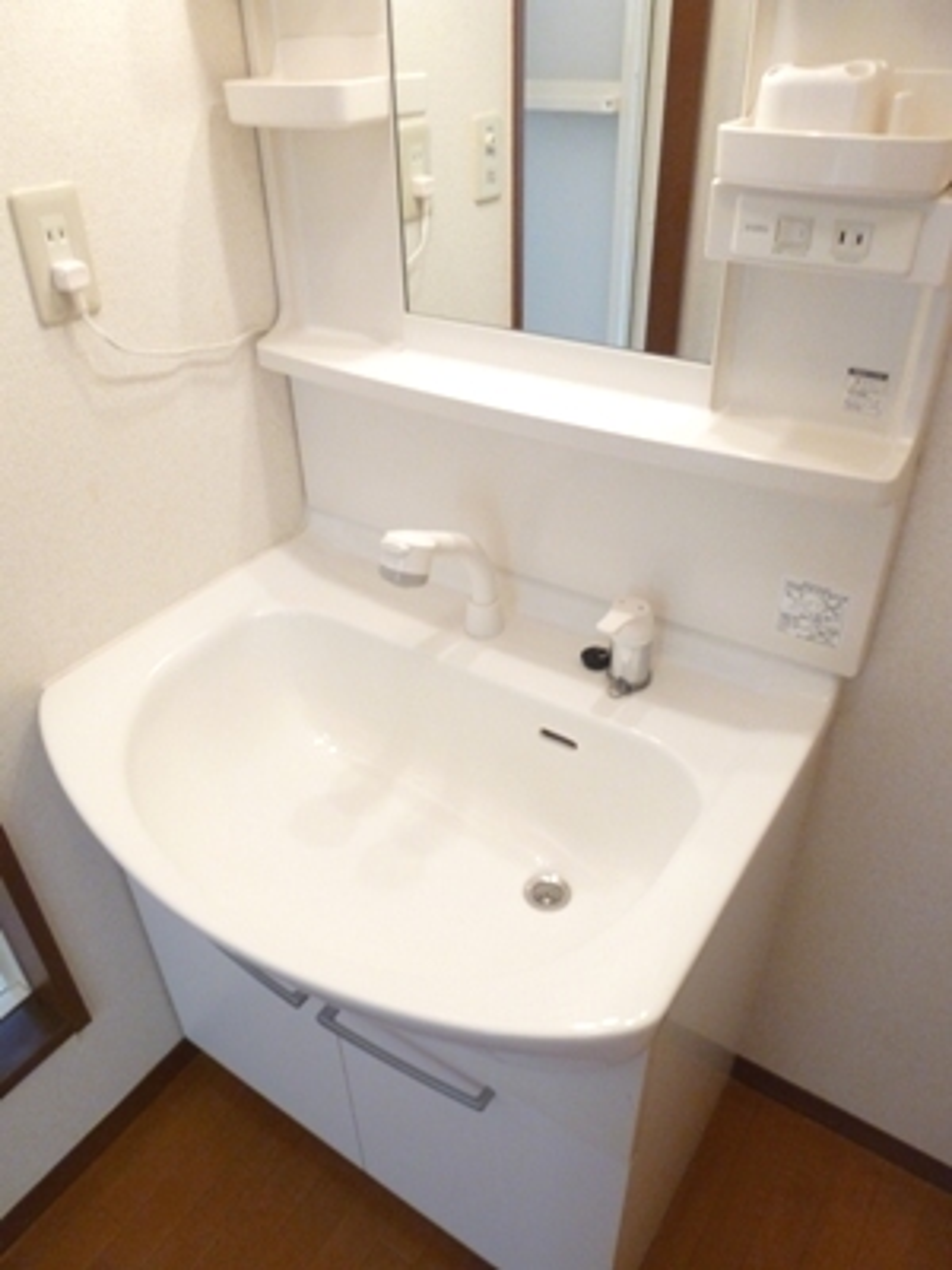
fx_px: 880
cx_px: 476
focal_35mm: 24
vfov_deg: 71.6
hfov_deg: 56.8
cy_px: 635
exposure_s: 1/30
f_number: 3.3
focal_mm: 4.3
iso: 400
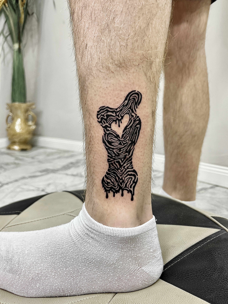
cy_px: 152
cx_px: 114
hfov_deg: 53.1
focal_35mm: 26
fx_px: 228
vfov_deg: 67.3
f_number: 1.5
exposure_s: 1/50
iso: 80
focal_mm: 5.7
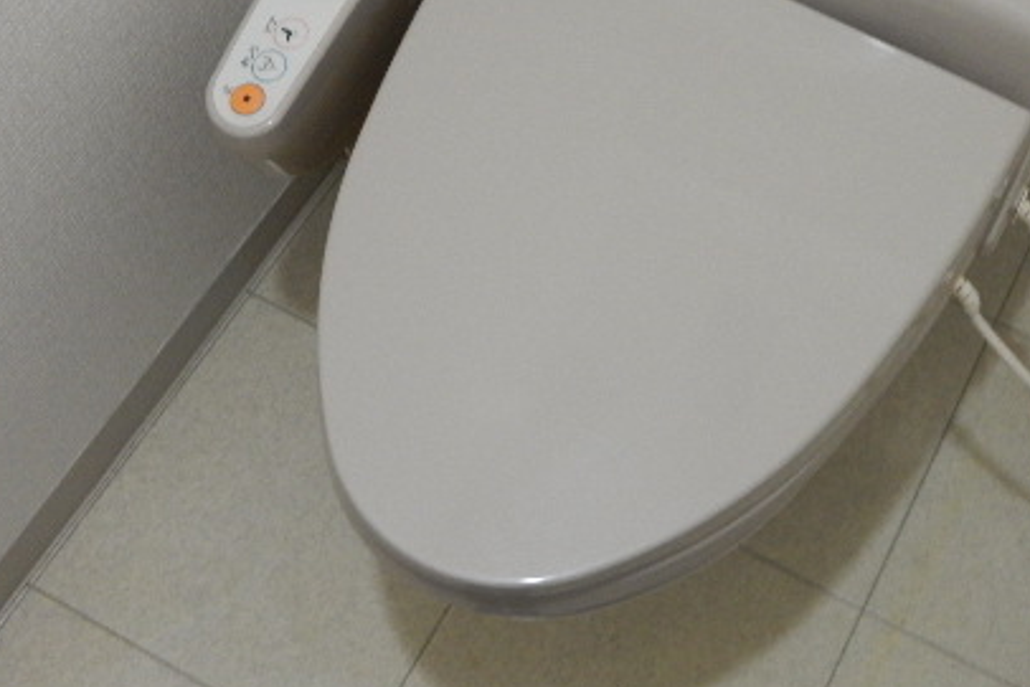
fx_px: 1689
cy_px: 155
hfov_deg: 33.4
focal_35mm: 59
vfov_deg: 22.7
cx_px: 738
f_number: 4
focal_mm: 6.4
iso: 400
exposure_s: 1/15
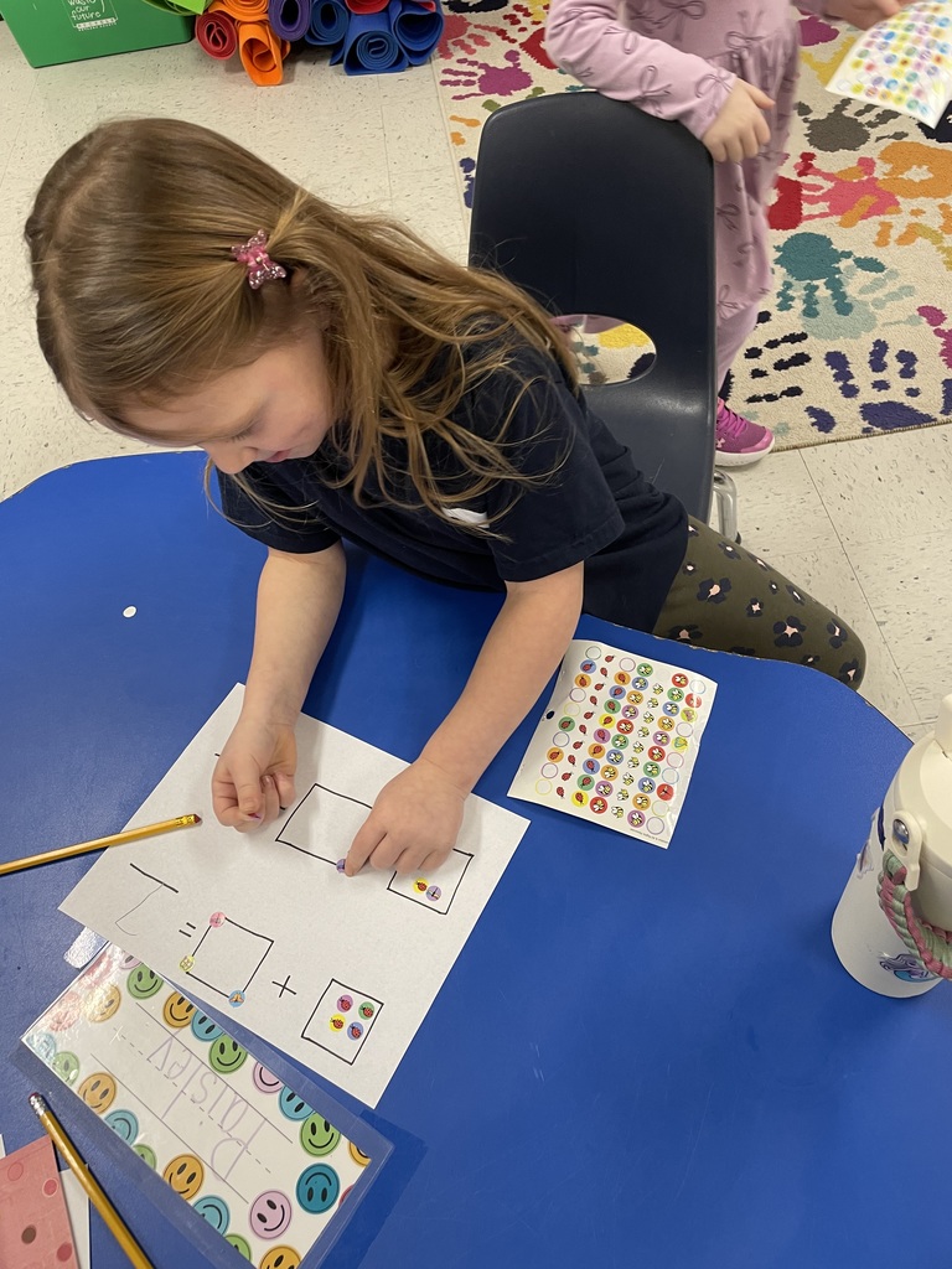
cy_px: 634
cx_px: 476
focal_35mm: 26
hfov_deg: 53.1
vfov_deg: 67.3
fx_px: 953
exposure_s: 1/60
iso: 100
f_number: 1.6
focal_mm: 4.2
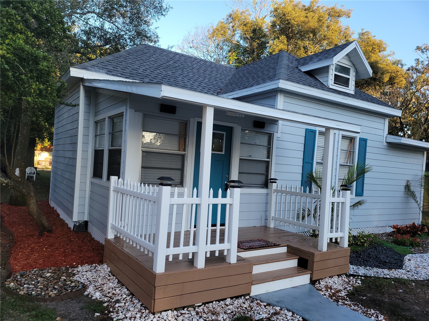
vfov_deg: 53.1
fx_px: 322
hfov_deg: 67.3
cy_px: 160
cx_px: 214
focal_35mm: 26
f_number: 1.8
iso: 40
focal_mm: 5.4
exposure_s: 1/352
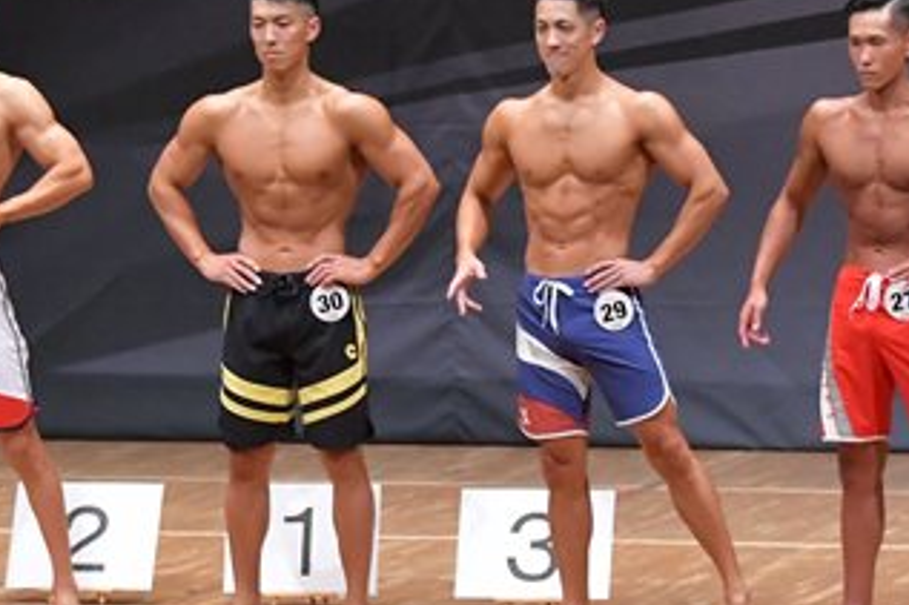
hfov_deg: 6.2
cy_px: 238
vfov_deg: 4.2
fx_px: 8328
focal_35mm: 330
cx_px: 446
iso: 8000
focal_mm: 90
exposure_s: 1/400
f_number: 5.6
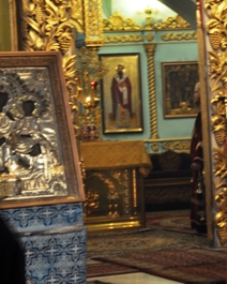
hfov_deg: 9.3
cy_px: 80
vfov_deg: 11.8
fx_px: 1369
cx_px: 328
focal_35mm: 163
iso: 200
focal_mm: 48
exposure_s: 1/3
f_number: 4.8
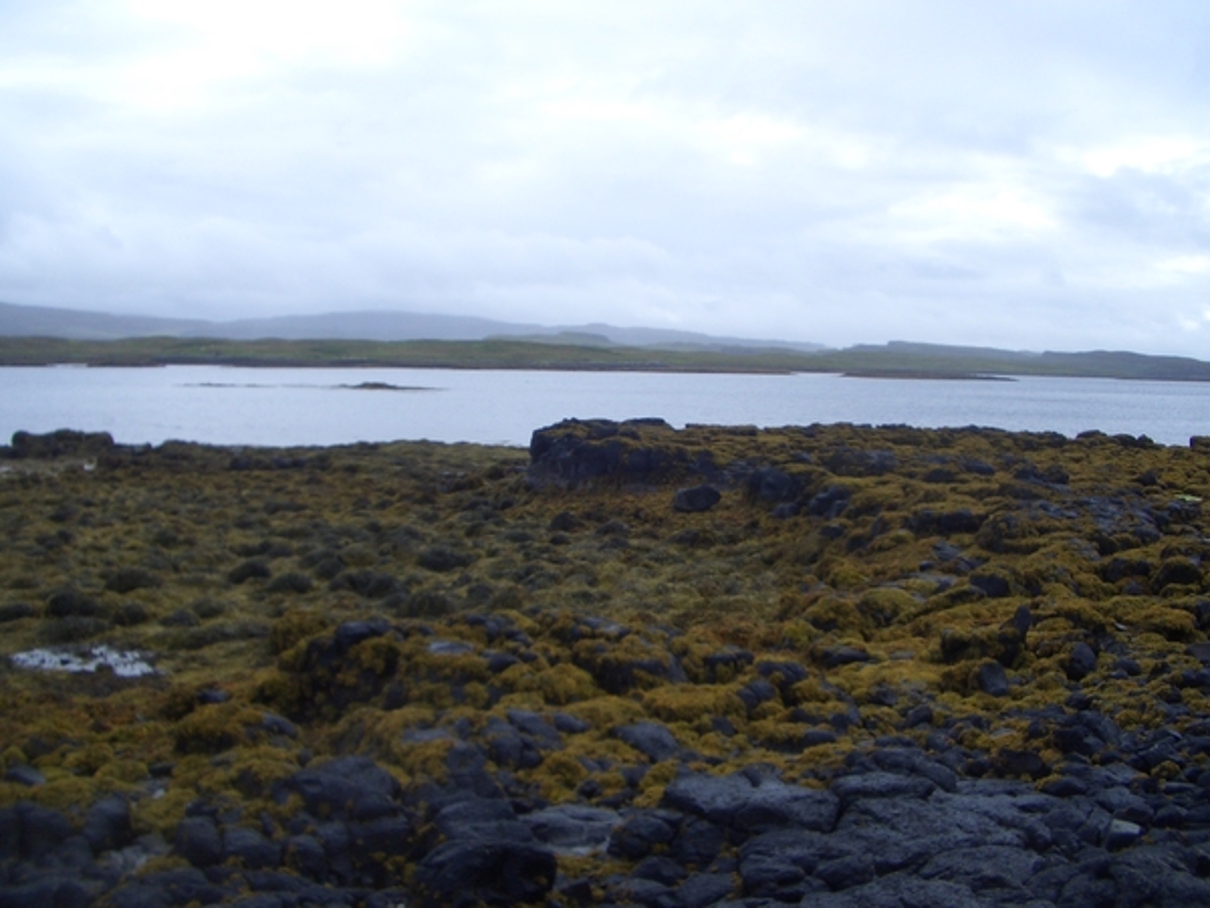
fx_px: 1223
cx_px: 605
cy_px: 454
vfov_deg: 40.7
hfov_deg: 52.6
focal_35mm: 35
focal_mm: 5.8
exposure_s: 1/320
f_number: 4.3
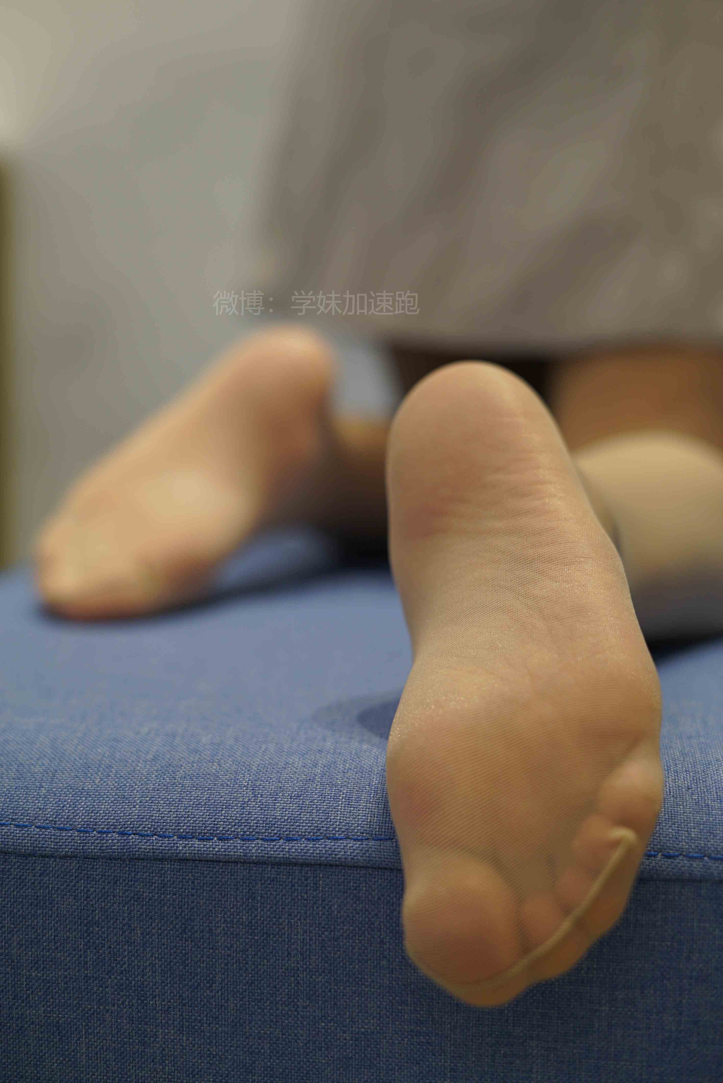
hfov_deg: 27.0
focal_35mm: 50
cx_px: 362
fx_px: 1504
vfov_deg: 39.6
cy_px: 542
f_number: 2.8
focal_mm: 50
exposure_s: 1/60
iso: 320
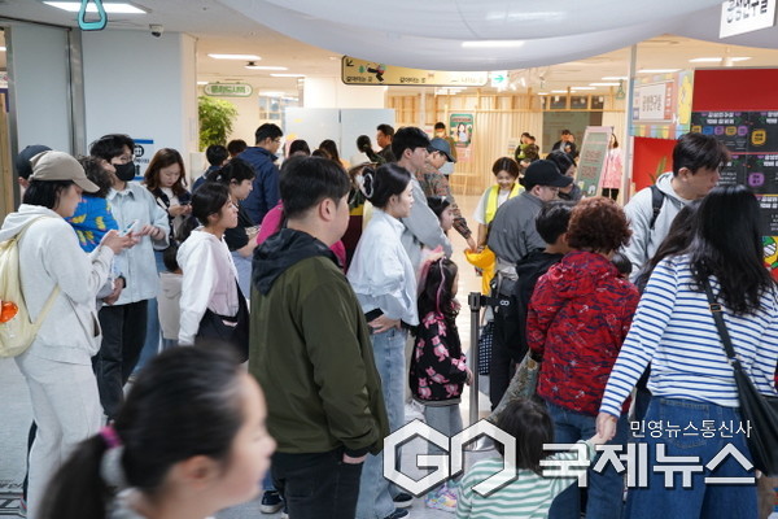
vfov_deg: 28.1
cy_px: 260
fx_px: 1037
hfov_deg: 41.1
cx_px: 389
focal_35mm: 48
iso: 1600
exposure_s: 1/60
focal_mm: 48
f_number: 5.6
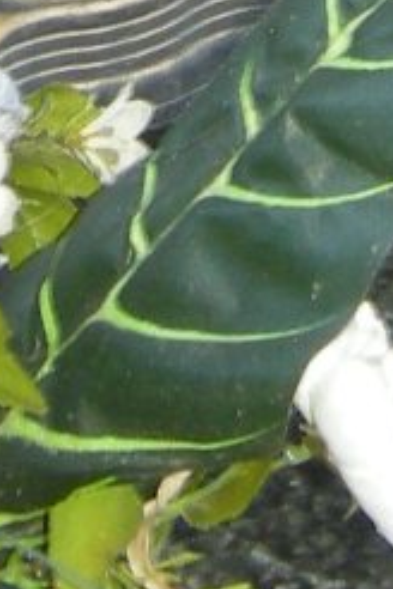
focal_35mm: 255
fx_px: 4175
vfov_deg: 7.6
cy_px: -714
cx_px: 62
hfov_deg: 5.4
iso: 86
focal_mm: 5.3
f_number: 2.9
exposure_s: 1/53.8
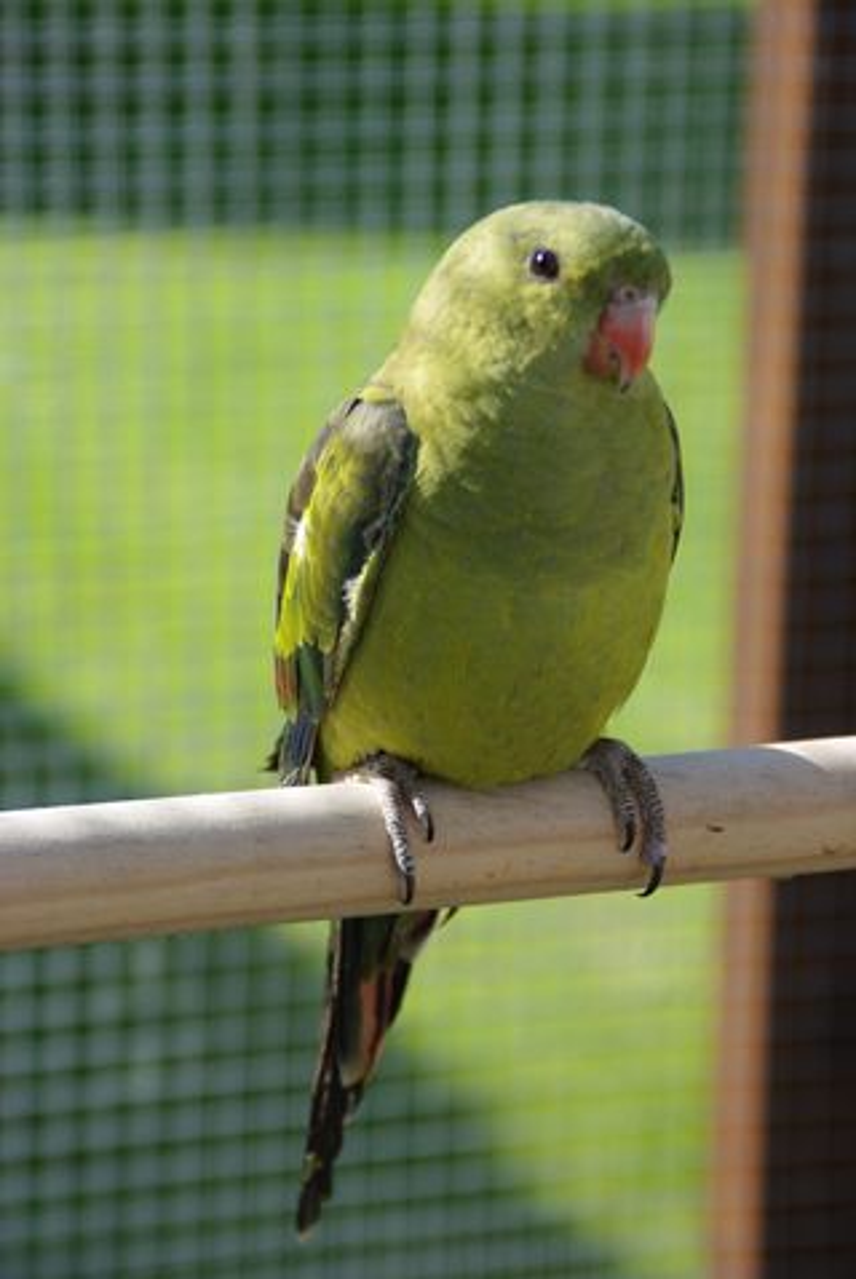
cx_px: 428
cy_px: 640
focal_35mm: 135
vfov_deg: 15.2
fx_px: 4801
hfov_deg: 10.2
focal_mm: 90
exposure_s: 1/125
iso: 100
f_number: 5.6
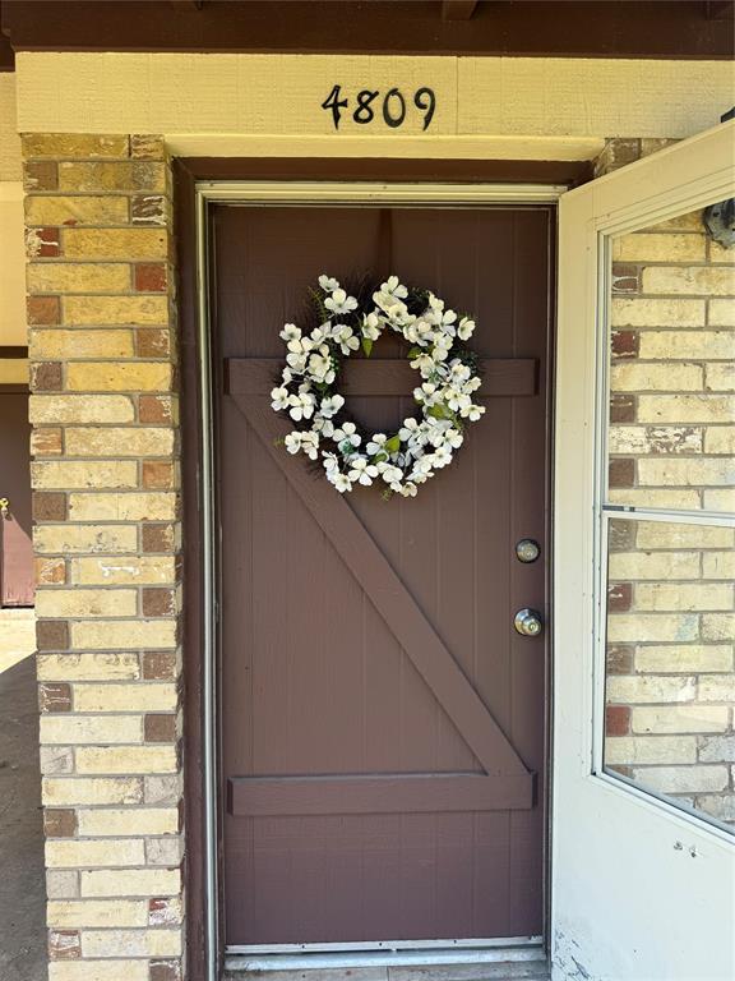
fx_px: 679
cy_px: 490
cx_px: 368
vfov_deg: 71.6
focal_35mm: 24
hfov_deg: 56.8
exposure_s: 1/967
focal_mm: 6.76
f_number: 1.78
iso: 80
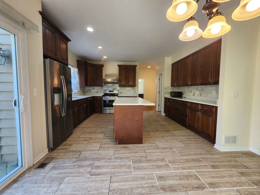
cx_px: 130
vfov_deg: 89.9
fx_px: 98
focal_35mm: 13
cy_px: 98
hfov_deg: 106.2
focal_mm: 2.2
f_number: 2.2
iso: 100
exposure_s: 1/60
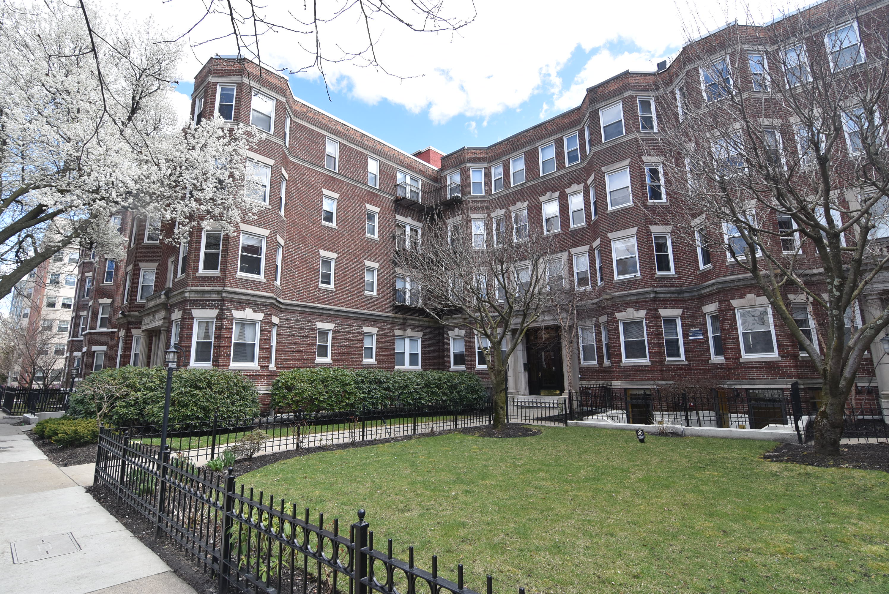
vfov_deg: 72.2
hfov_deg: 94.9
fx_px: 408
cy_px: 297
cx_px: 444
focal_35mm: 16
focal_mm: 11
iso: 320
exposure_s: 1/250
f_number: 8
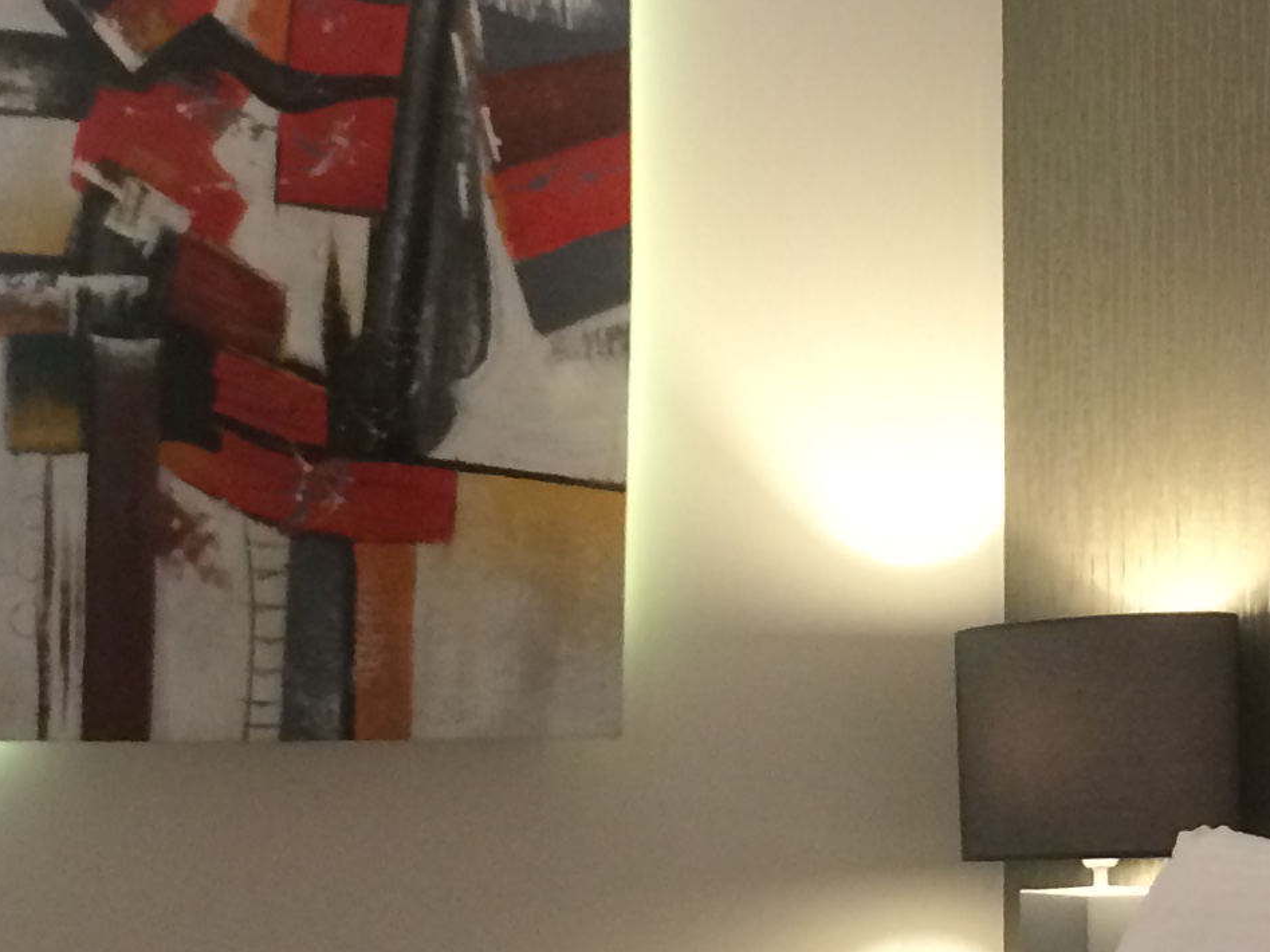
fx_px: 3668
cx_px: 1172
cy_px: 492
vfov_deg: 14.8
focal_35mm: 100
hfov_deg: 19.2
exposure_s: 1/33
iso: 250
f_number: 2.2
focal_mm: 4.15
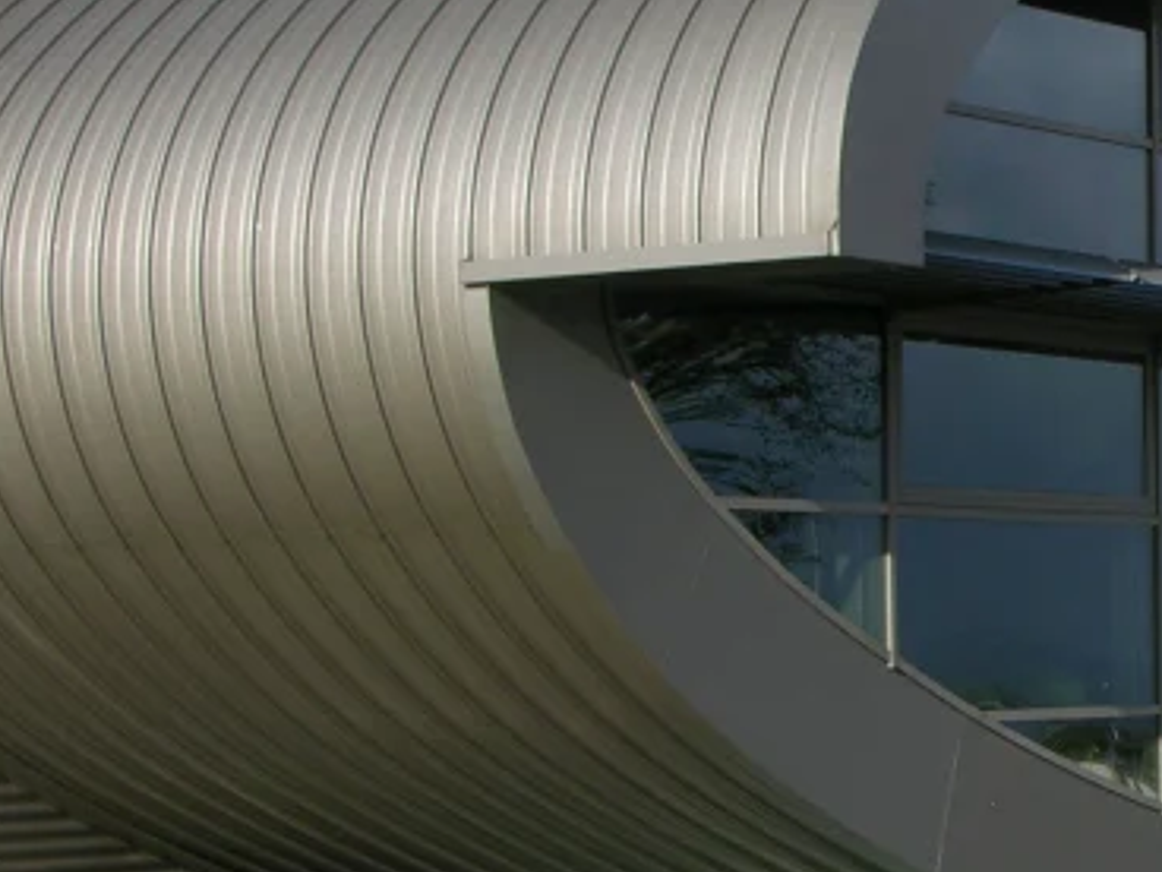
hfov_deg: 13.9
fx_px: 4599
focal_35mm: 137
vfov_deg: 10.8
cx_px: 1459
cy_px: 556
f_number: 6.5
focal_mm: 10.7
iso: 50
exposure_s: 1/210
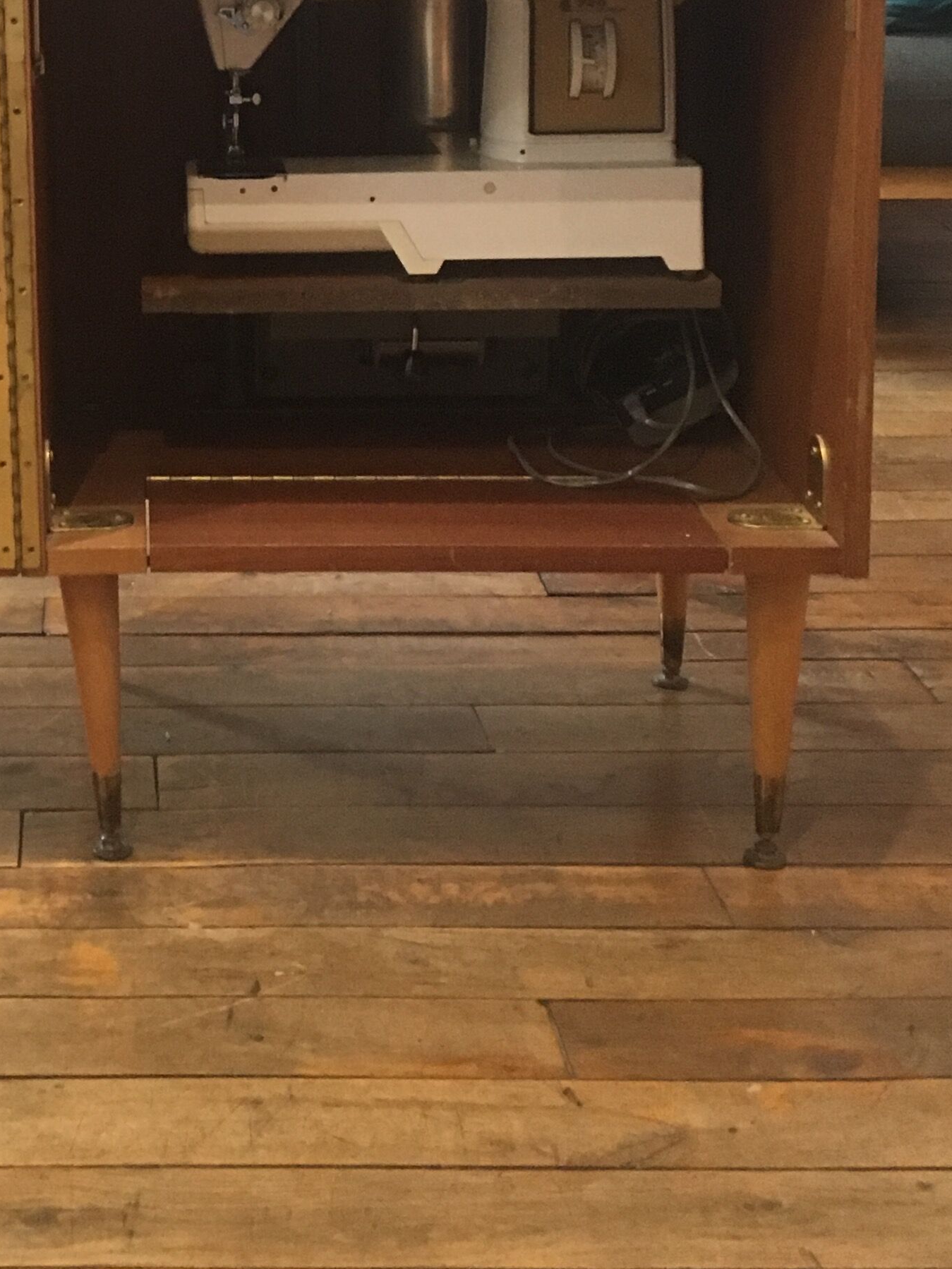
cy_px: 180
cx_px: 3
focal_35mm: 65
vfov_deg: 28.9
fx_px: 2384
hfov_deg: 21.8
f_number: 2.2
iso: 200
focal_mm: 4.15
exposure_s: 1/20
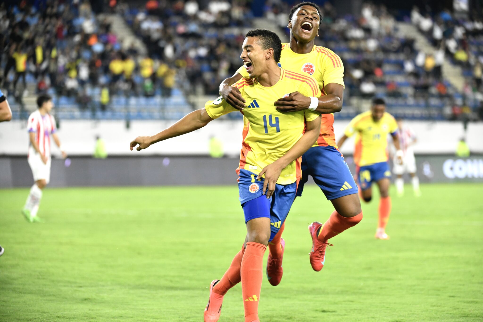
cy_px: 161
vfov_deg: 7.6
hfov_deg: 11.4
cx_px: 242
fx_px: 2415
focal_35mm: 180
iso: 2500
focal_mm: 180
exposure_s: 1/1000
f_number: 4
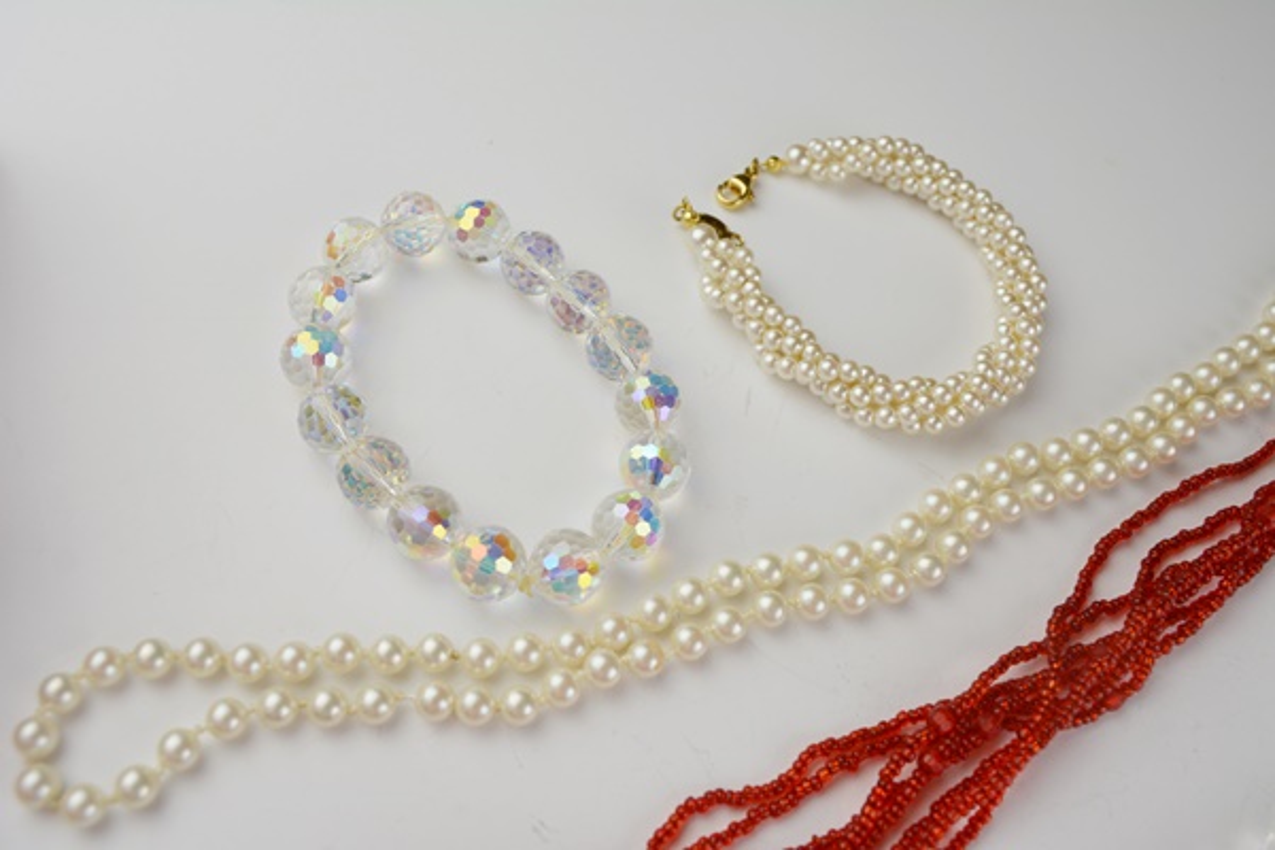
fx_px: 1169
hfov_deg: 57.2
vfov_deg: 40.0
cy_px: 425
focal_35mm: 33
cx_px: 638
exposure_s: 1/200
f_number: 7.1
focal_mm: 22
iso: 200
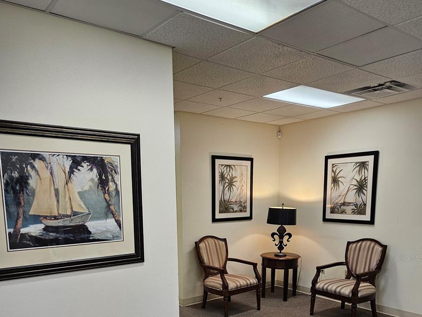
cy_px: 258
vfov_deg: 43.2
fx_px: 378
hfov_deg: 58.3
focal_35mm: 31
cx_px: 212
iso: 200
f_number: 1.8
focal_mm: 5.4
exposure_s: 1/120
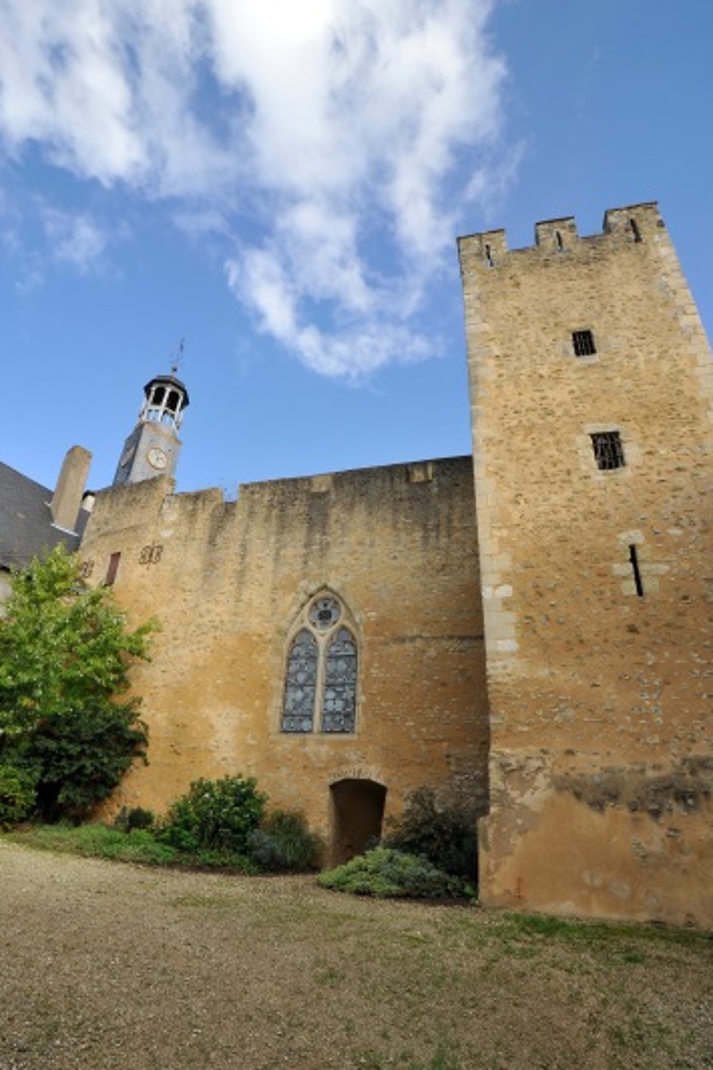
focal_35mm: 18
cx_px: 359
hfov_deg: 67.3
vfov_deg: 89.9
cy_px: 566
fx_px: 535
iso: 500
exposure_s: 1/100
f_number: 20
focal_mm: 16
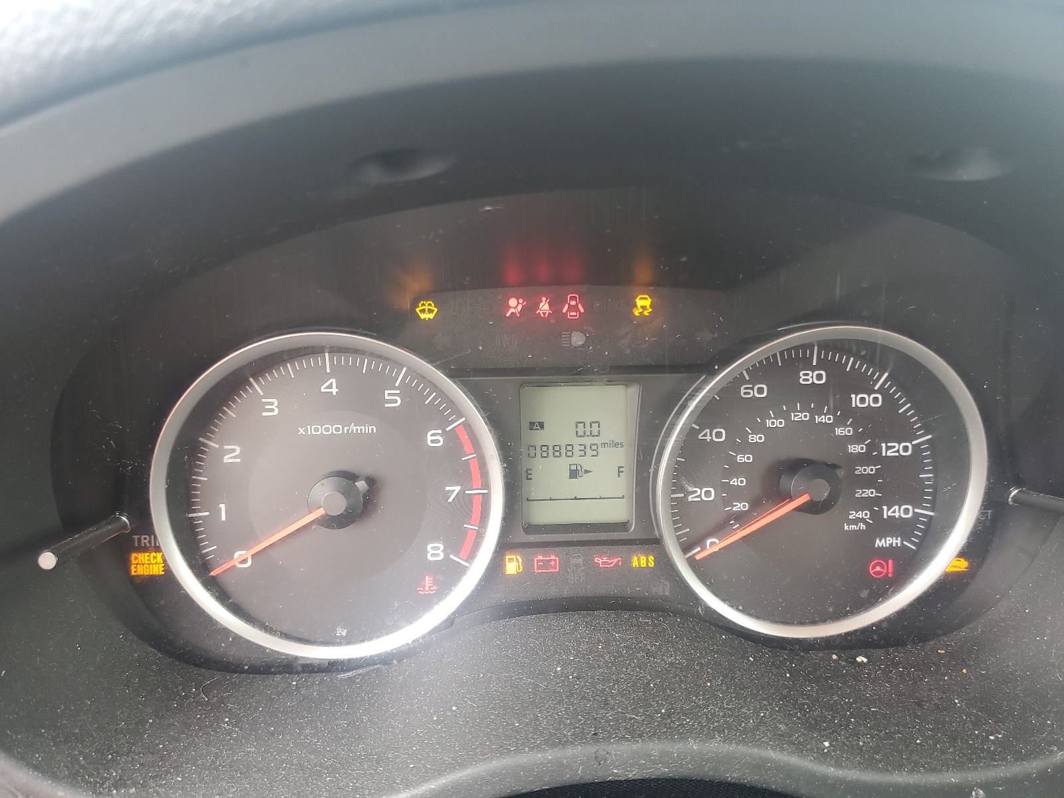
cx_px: 532
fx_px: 799
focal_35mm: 26
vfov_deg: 53.1
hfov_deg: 67.3
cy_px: 399
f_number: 1.5
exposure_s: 1/60.2
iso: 65
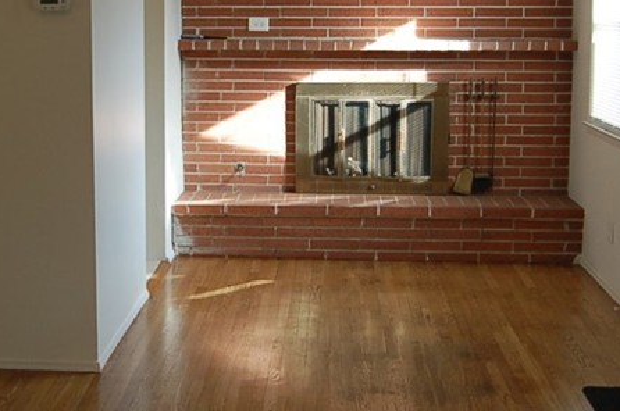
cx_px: 214
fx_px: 1066
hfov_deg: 32.2
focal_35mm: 62
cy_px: 128
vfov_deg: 21.7
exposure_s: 1/50
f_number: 3.5
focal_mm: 18
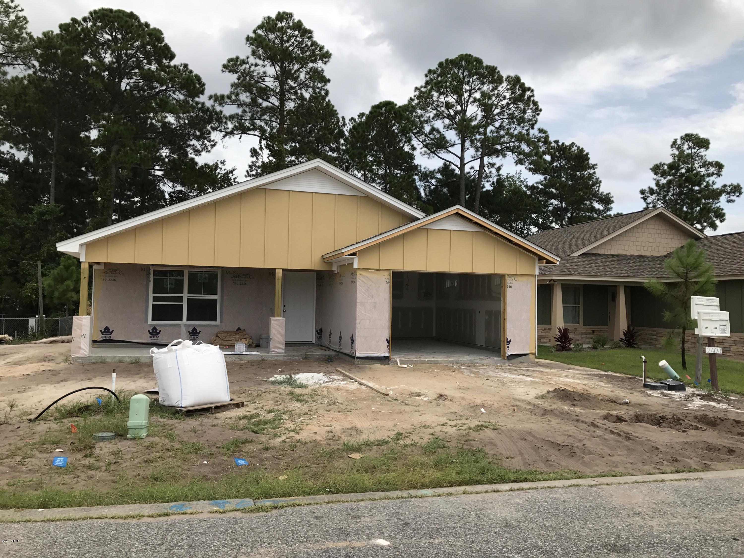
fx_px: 602
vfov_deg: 49.7
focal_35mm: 28
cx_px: 372
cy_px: 279
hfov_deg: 63.4
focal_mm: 3.99
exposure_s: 1/2907
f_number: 1.8
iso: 20
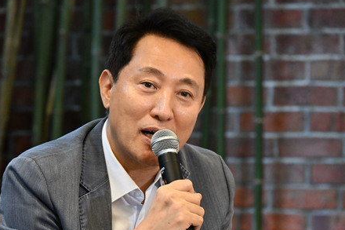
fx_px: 2462
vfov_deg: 5.3
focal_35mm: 257
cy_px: 153
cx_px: 150
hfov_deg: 8.0
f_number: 6.3
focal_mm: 180
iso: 5000
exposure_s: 1/60
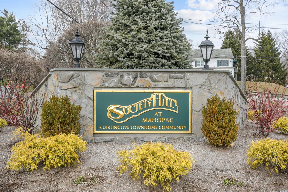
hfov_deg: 55.8
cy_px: 96
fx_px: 272
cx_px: 145
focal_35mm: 34
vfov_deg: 38.9
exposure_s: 1/80
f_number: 8
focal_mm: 22
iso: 100
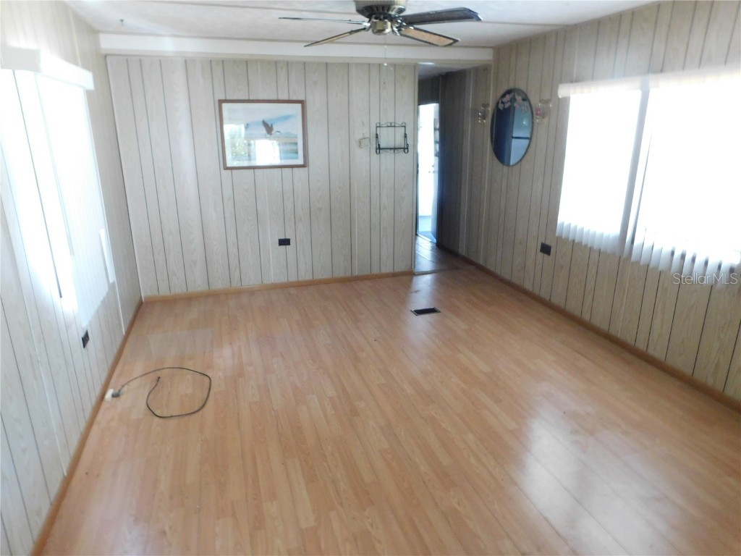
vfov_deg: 58.9
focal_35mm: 23
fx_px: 492
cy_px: 278
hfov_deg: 73.9
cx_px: 370
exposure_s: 1/10
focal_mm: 4
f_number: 3
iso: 400
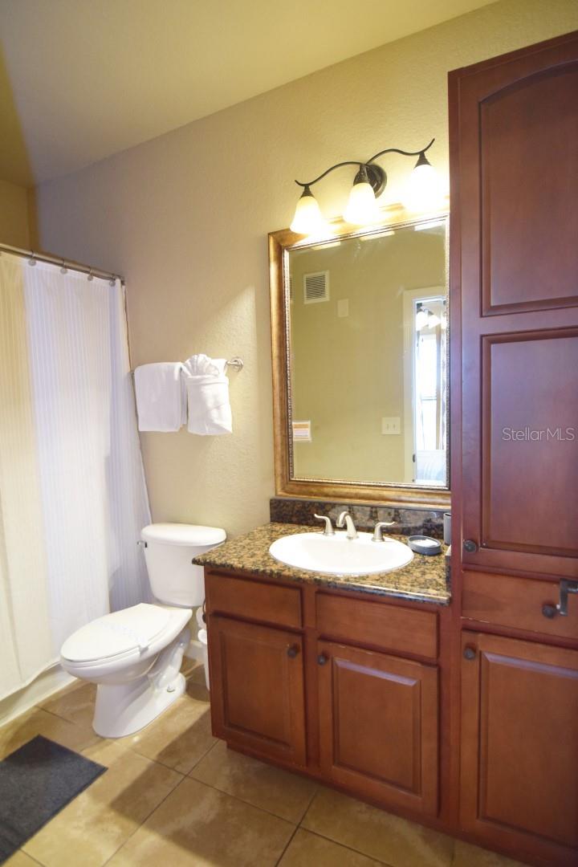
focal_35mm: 18
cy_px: 434
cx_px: 289
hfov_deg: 67.4
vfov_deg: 90.0
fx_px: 433
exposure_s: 1/60
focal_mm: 12
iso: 900
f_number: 2.8
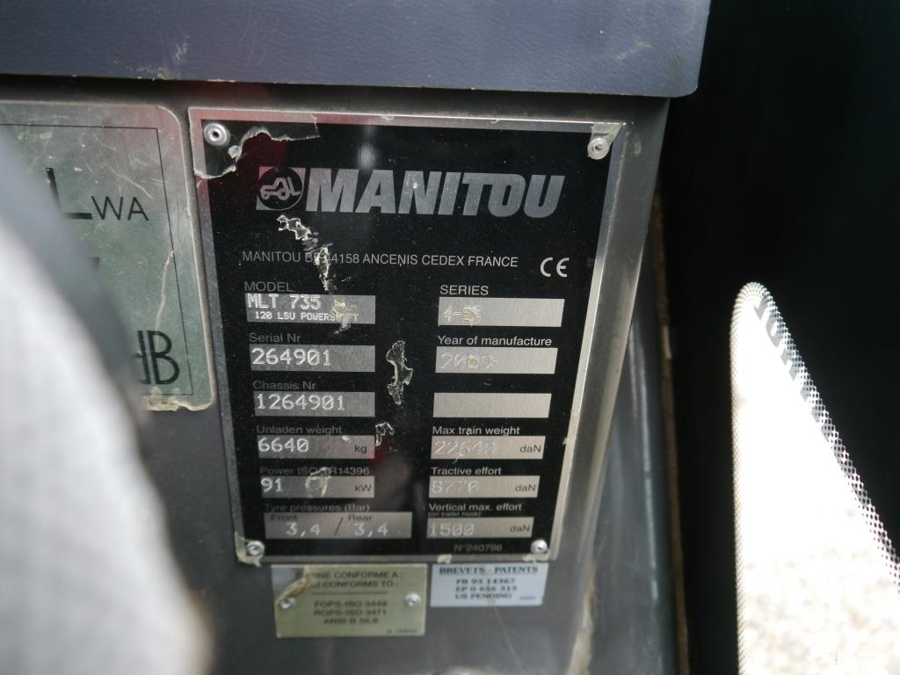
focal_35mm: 30
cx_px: 450
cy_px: 338
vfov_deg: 46.8
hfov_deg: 60.0
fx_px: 780
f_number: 3.6
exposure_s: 1/60
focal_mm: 15
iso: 500
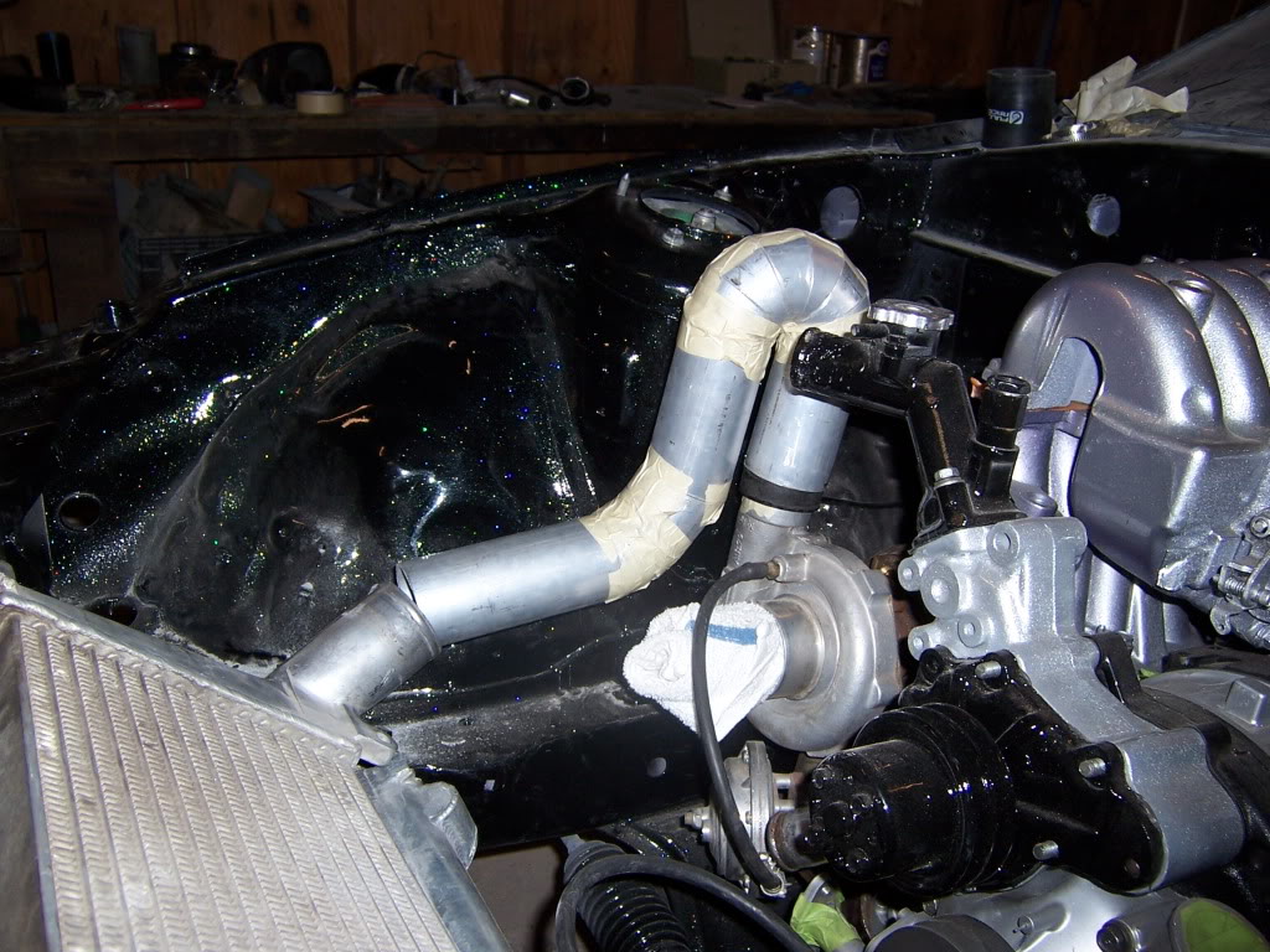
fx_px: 1211
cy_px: 476
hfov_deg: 55.4
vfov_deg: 42.9
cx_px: 635
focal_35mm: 33
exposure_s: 1/60
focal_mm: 5.5
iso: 80
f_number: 2.8
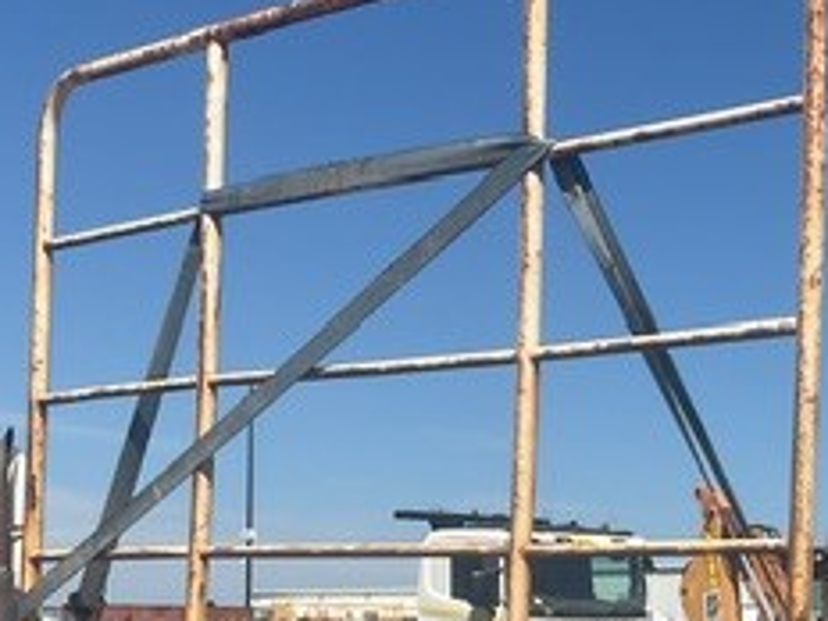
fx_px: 1914
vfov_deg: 18.0
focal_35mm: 80
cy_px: 614
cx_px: 878
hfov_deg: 23.2
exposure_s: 1/2667
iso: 16
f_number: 1.8
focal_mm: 3
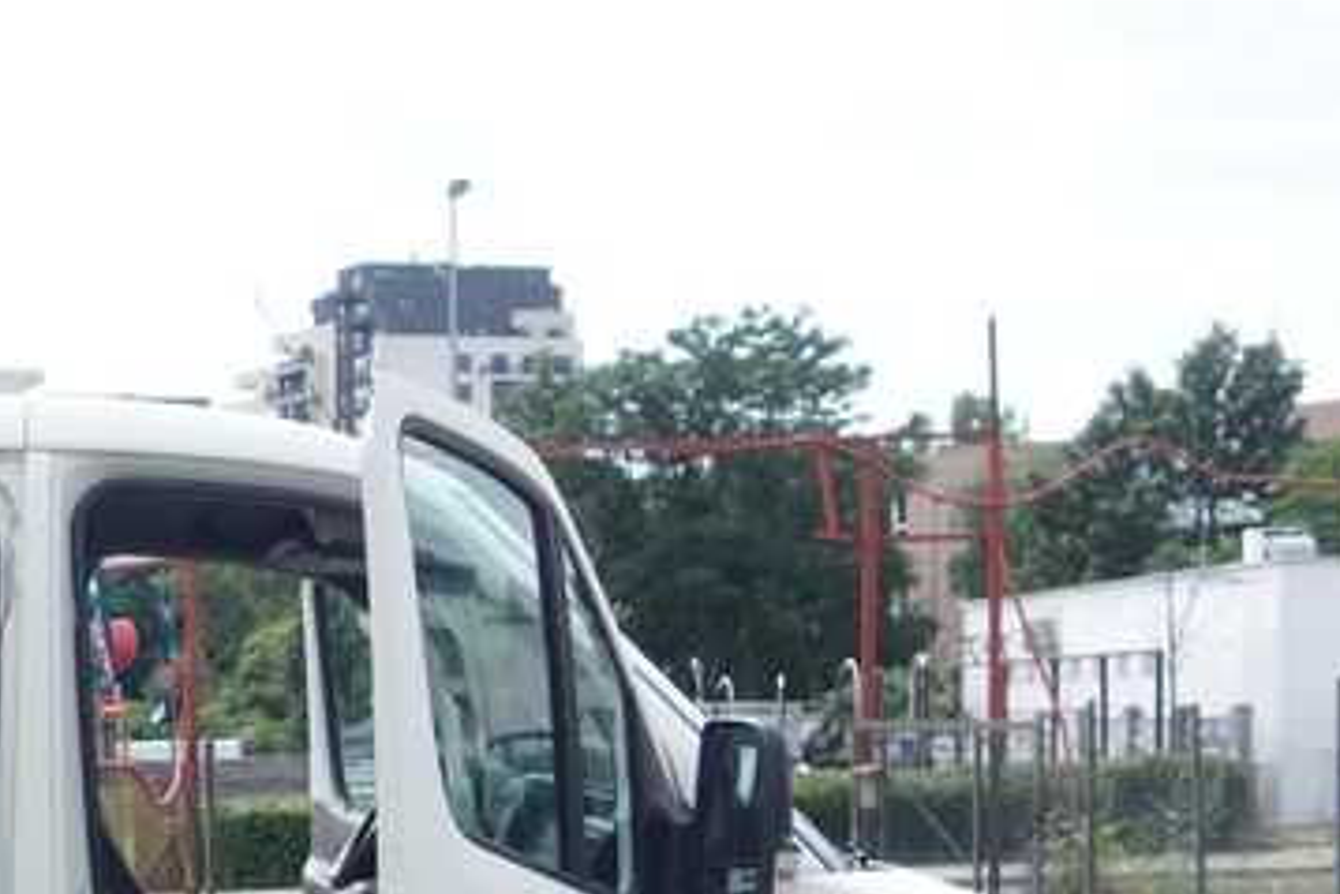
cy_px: 918
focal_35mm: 80
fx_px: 2979
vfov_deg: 16.7
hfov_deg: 22.3
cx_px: -464
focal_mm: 10.4
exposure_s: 1/2000
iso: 125
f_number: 2
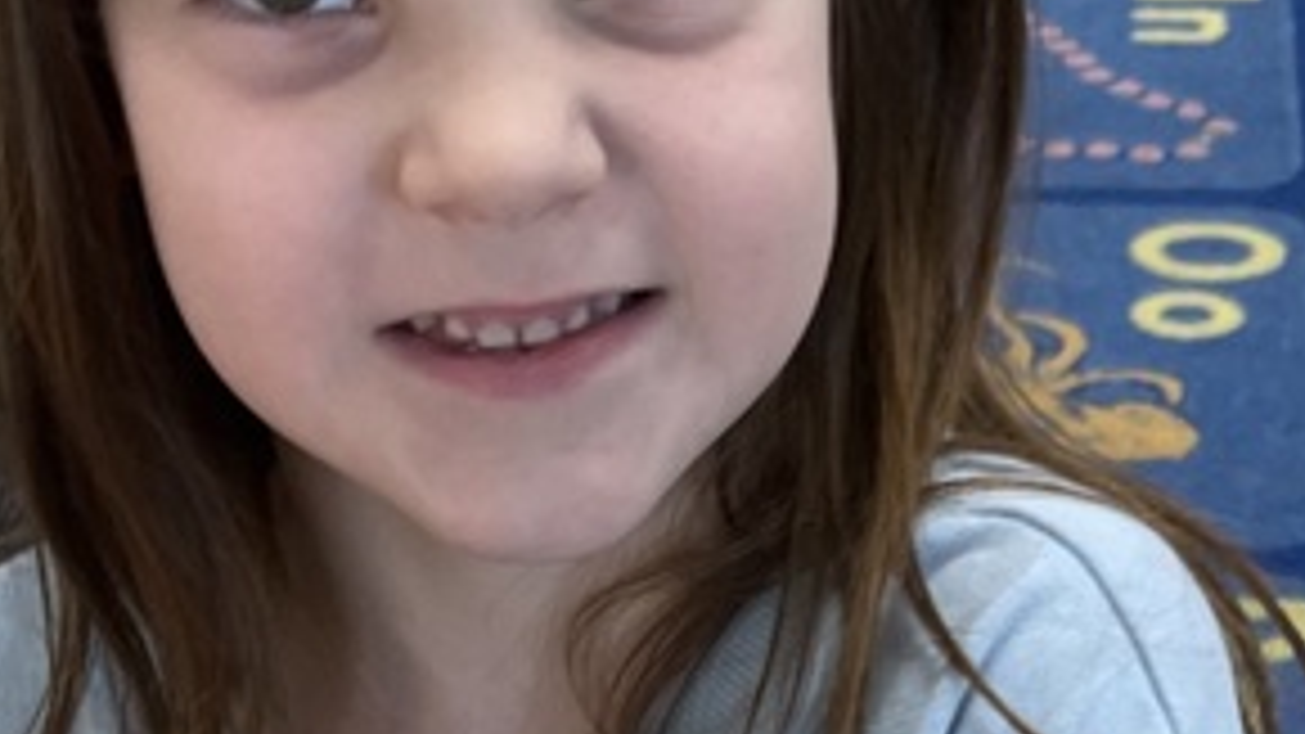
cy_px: 1504
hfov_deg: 21.2
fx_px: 3460
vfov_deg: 10.9
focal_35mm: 100
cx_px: 972
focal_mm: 5.1
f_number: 1.6
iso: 80
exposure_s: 1/120
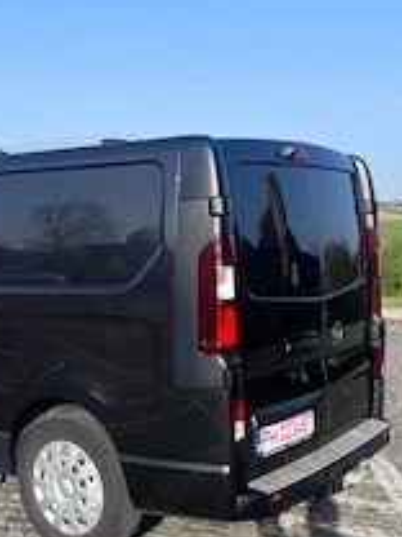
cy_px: 297
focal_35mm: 50
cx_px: 59
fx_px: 774
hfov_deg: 28.3
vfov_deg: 38.1
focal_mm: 5.7
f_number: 1.5
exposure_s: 1/2695
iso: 50
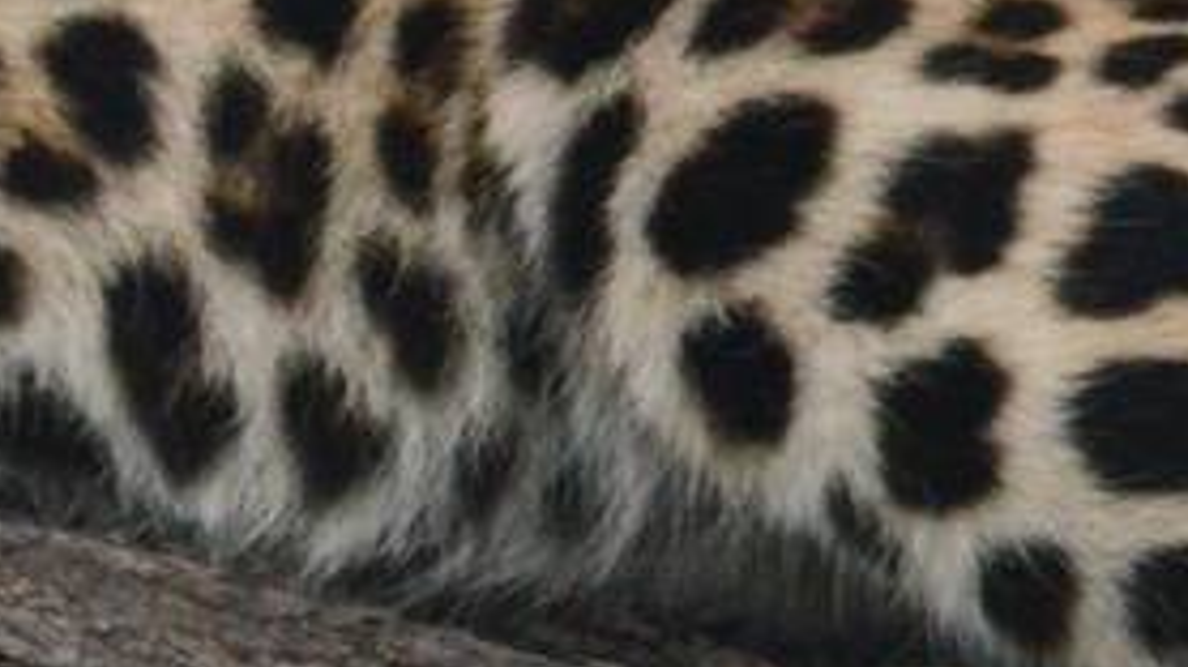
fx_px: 142208
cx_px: -2085
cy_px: -581
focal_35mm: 4517
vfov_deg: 0.3
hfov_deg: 0.5
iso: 2500
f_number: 6.3
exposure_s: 1/400
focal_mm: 500
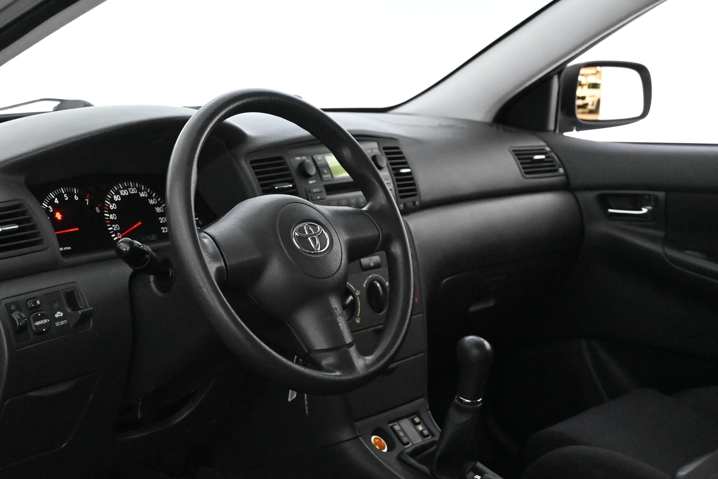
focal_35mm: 63
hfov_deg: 31.9
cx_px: 359
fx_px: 1256
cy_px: 240
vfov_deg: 21.6
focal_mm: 42
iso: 12800
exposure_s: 1/60
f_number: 5.6
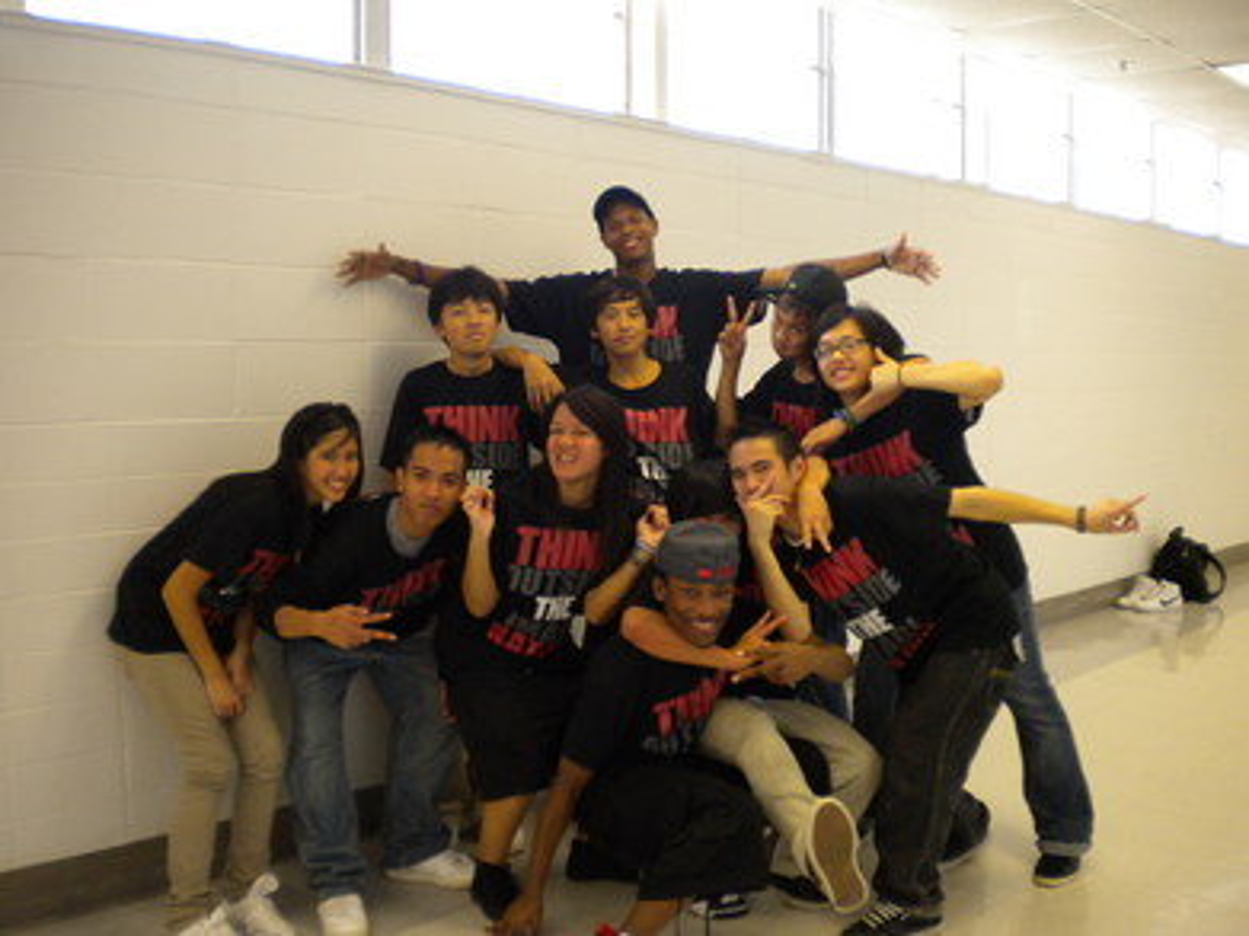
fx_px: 1262
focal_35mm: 35
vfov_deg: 40.7
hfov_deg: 52.6
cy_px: 468
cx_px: 624
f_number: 3.1
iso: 324
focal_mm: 6.3
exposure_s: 1/80
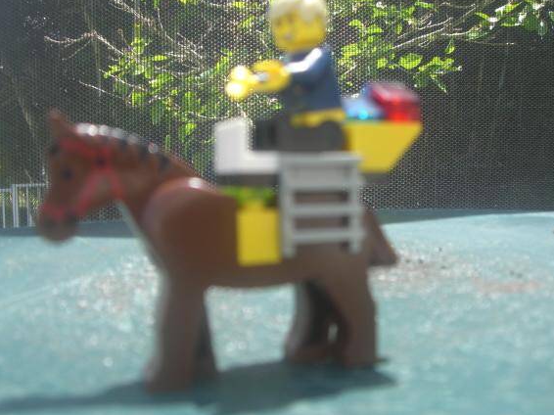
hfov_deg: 43.9
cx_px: 279
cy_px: 200
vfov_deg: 33.6
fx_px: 688
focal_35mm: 43
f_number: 2.7
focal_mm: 6.2
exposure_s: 1/200
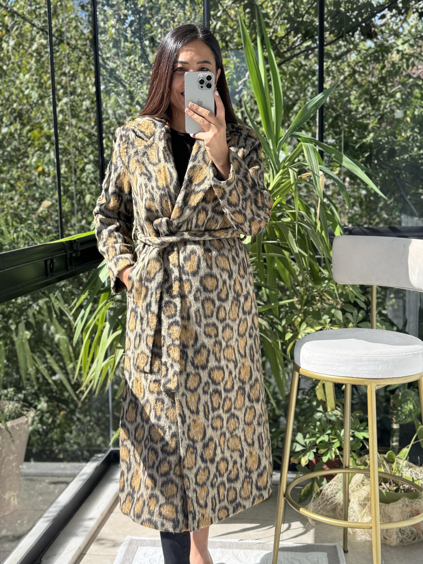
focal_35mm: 48
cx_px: 212
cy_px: 282
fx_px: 782
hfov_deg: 30.3
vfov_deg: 39.7
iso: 64
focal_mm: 6.76
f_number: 1.78
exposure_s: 1/374
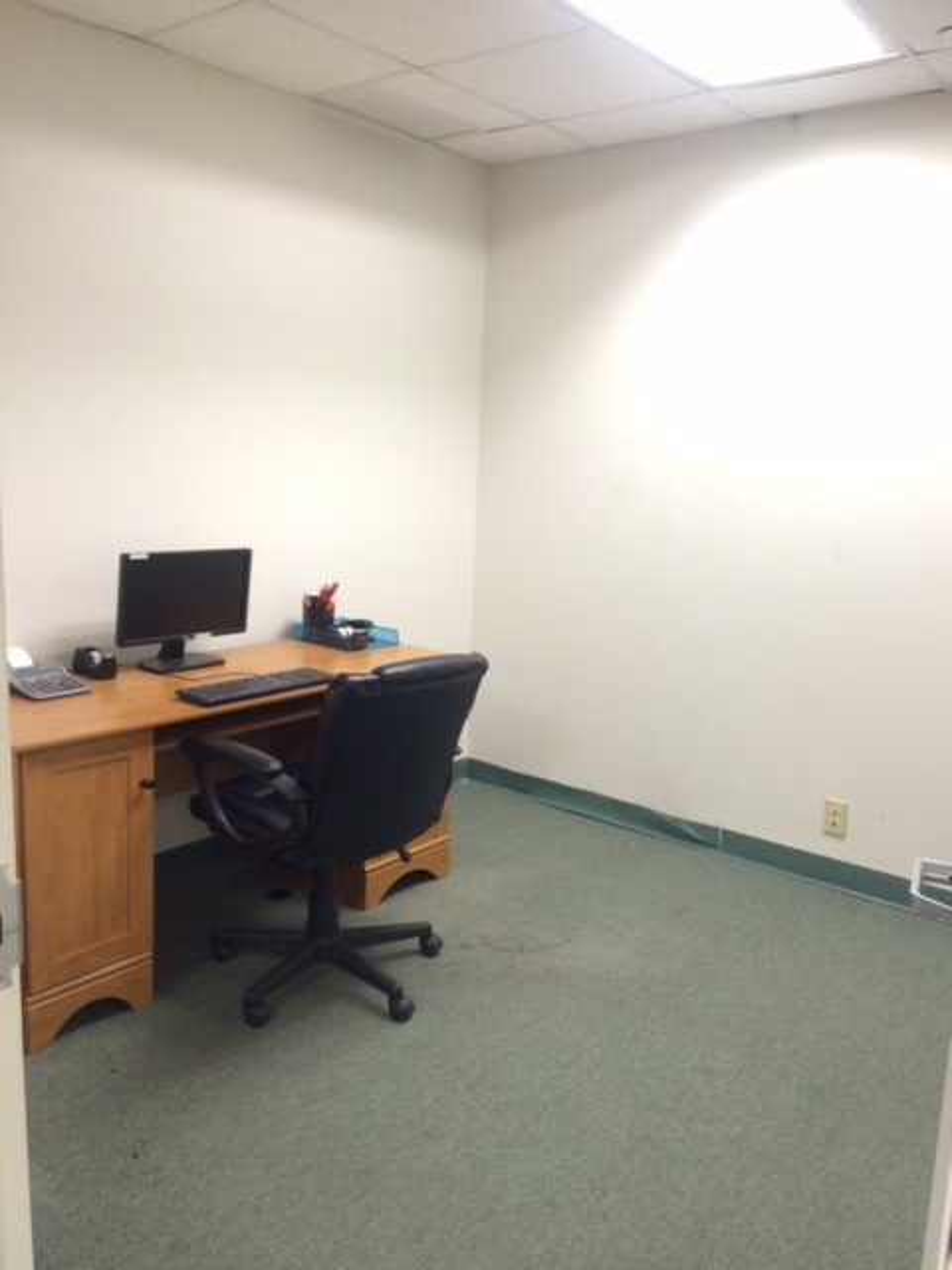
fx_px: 1063
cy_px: 635
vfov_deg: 61.7
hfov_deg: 48.2
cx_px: 476
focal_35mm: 29
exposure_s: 1/30
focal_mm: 4.15
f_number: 2.2
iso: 125
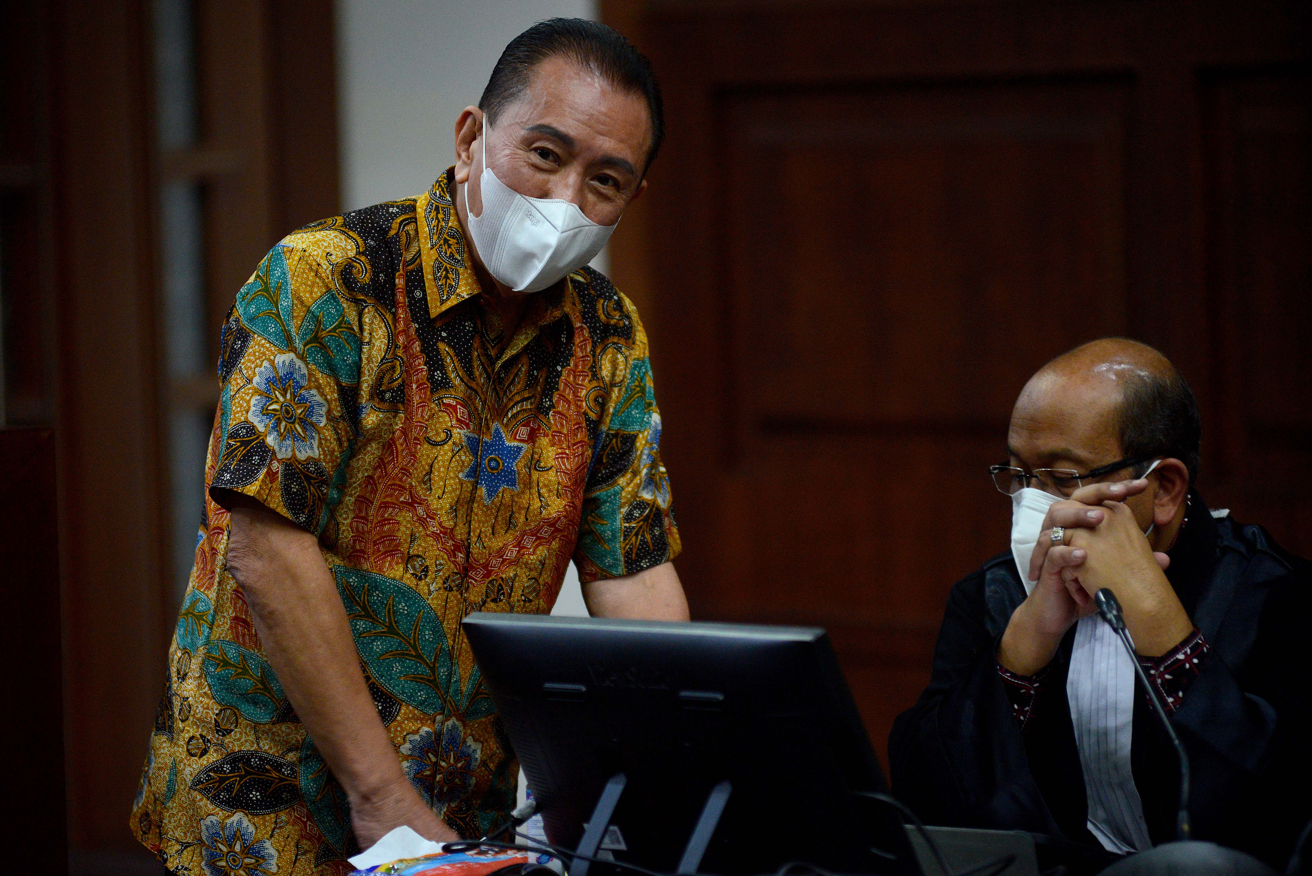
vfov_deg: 6.9
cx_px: 656
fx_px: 7291
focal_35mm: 200
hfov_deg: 10.3
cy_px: 438
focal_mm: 200
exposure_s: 1/125
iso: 3200
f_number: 2.8
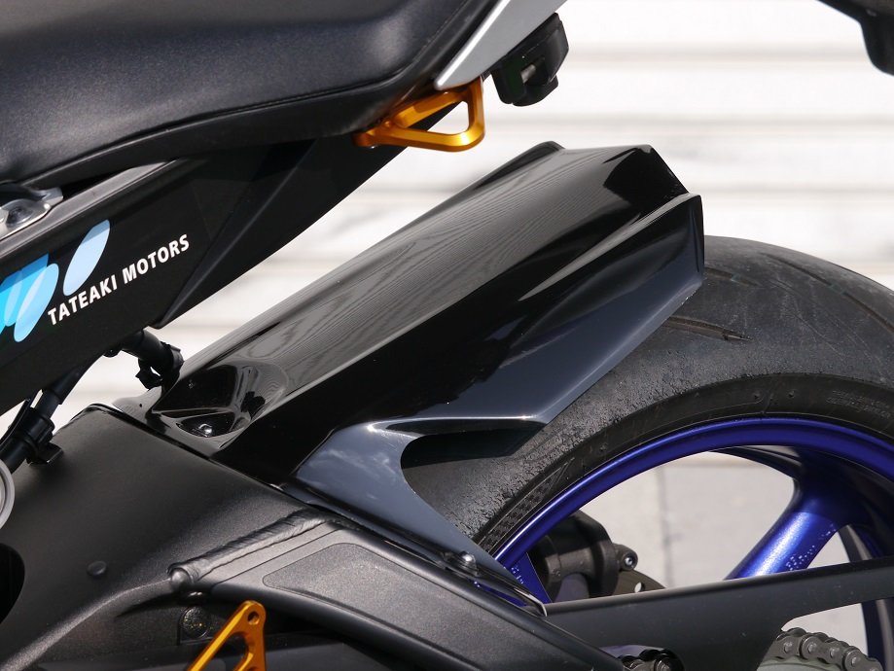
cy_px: 336
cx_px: 447
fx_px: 4961
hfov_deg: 10.3
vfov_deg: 7.7
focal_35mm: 192
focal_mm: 96
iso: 160
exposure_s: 1/500
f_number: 6.3
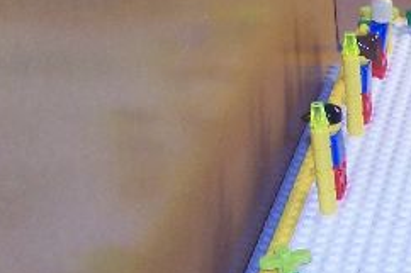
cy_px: 263
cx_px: 637
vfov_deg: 9.7
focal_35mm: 141
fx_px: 1609
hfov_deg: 13.6
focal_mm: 6.3
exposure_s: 1/60
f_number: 2.8
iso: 140
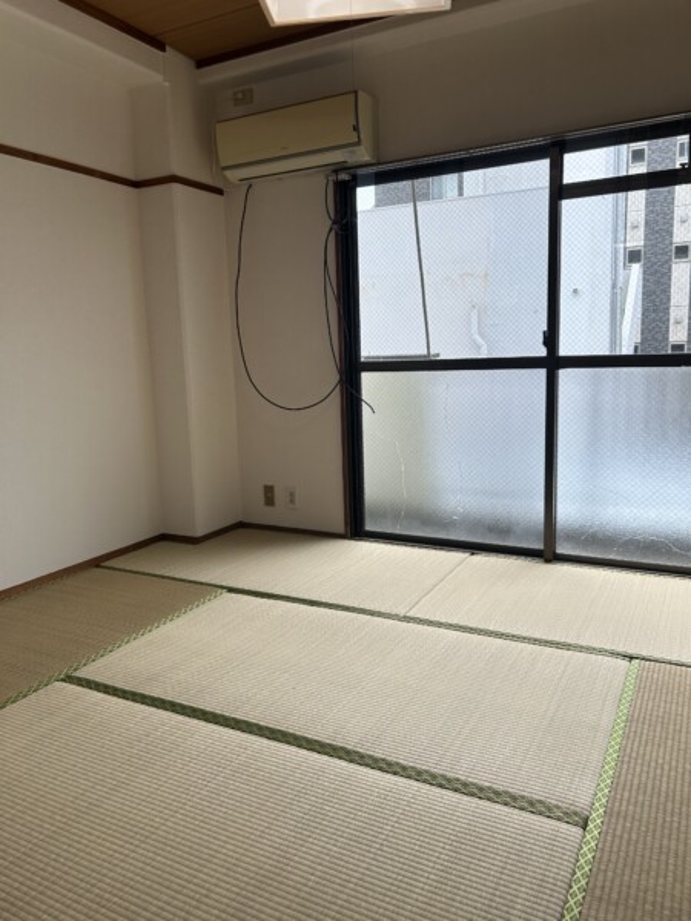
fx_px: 692
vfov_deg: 67.3
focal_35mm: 26
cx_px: 346
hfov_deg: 53.1
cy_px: 460
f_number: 1.5
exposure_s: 1/539
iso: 50
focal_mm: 5.7
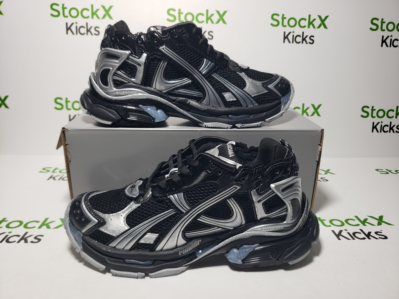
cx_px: 200
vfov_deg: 53.1
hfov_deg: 67.3
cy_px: 150
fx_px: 300
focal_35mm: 26
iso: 50
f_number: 1.5
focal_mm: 4.3
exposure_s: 1/279
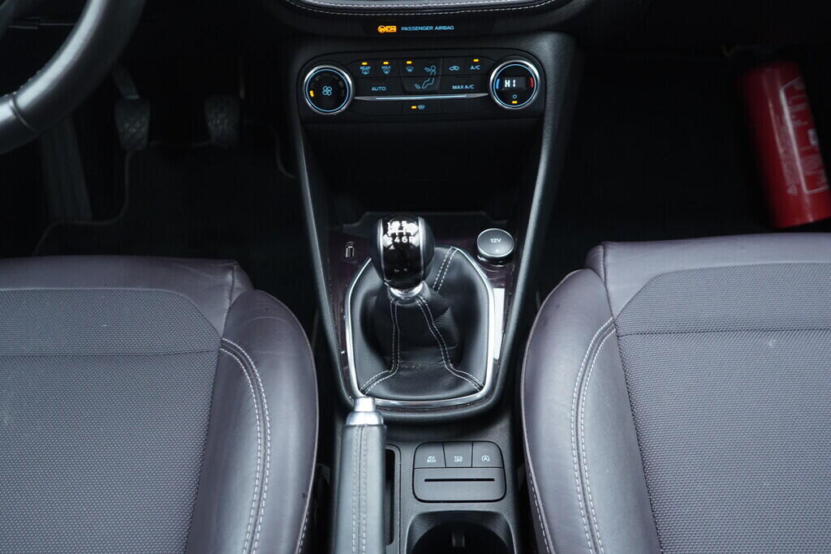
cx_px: 416
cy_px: 277
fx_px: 831
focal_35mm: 36
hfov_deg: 53.1
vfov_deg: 36.9
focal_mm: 24
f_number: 2.8
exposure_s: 1/40
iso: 640
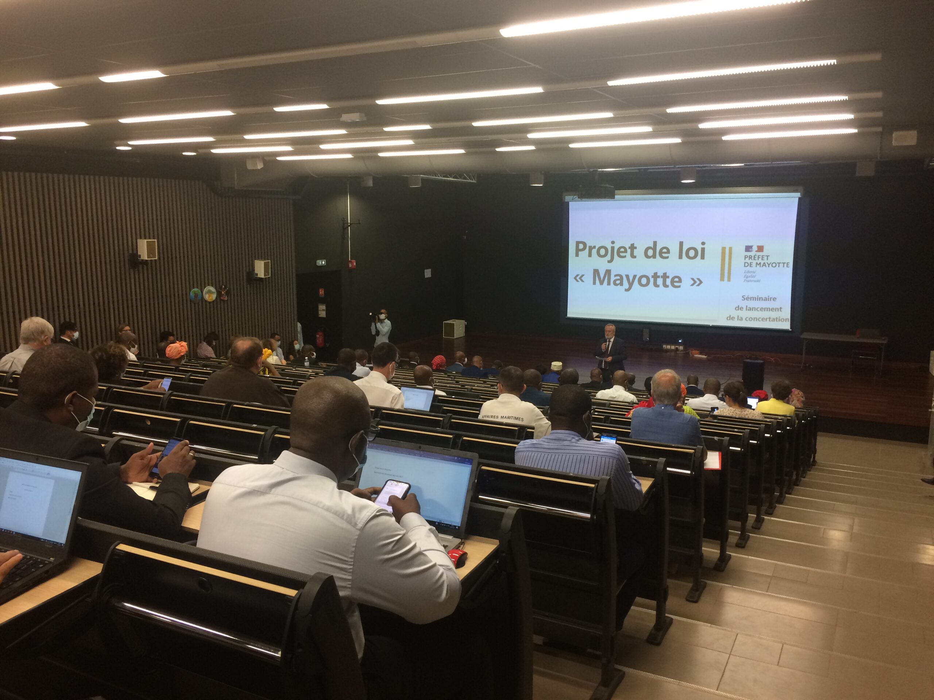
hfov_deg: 61.7
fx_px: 782
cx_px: 467
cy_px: 350
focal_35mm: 29
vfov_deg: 48.2
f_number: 2.2
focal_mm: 4.15
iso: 64
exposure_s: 1/33
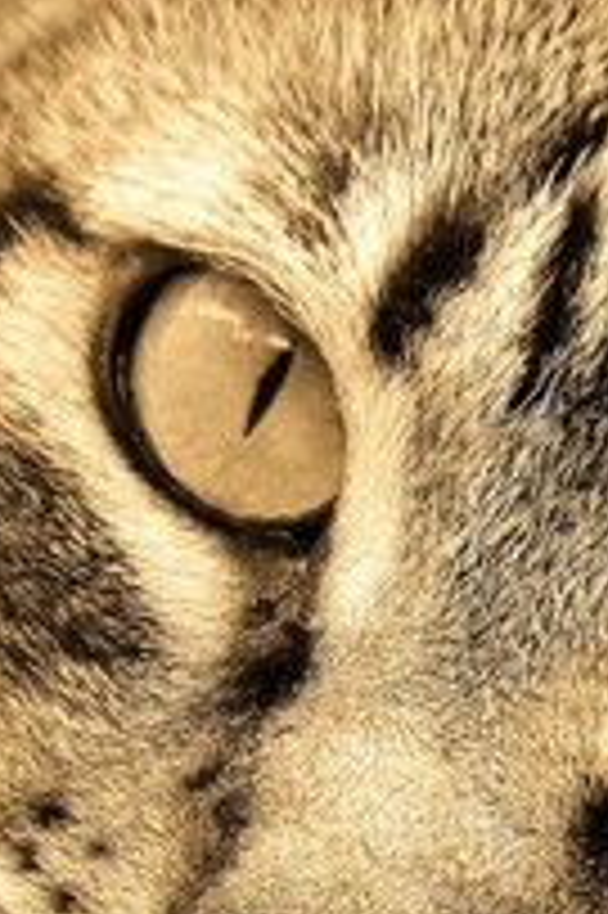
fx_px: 65771
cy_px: 772
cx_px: 243
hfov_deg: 0.5
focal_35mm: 2592
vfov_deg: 0.8
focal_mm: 197.1
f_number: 5.6
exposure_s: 1/160
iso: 400
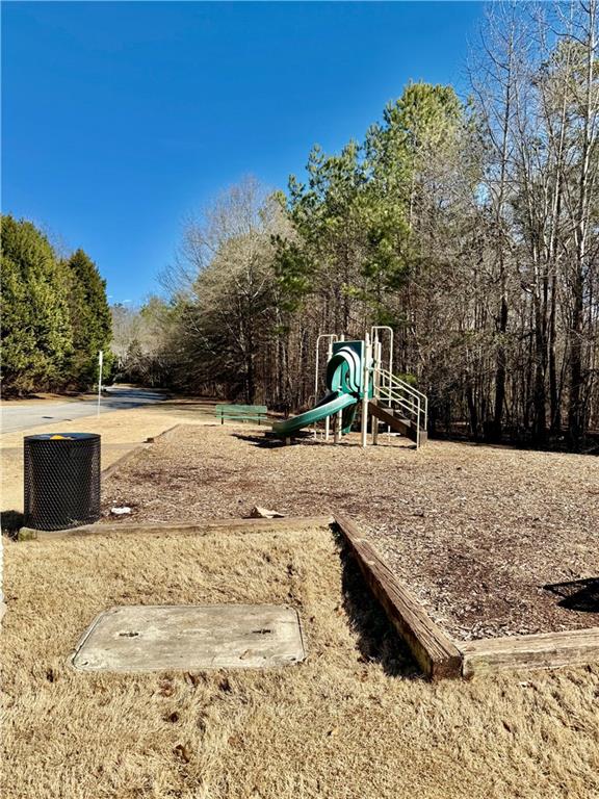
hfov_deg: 56.8
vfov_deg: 71.6
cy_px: 400
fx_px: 554
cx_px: 300
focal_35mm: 24
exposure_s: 1/3953
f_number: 1.78
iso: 80
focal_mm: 6.76
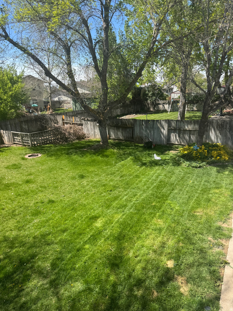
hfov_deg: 56.8
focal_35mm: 24
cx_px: 116
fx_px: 215
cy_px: 156
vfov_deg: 71.6
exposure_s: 1/1637
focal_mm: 6.76
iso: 80
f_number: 1.78
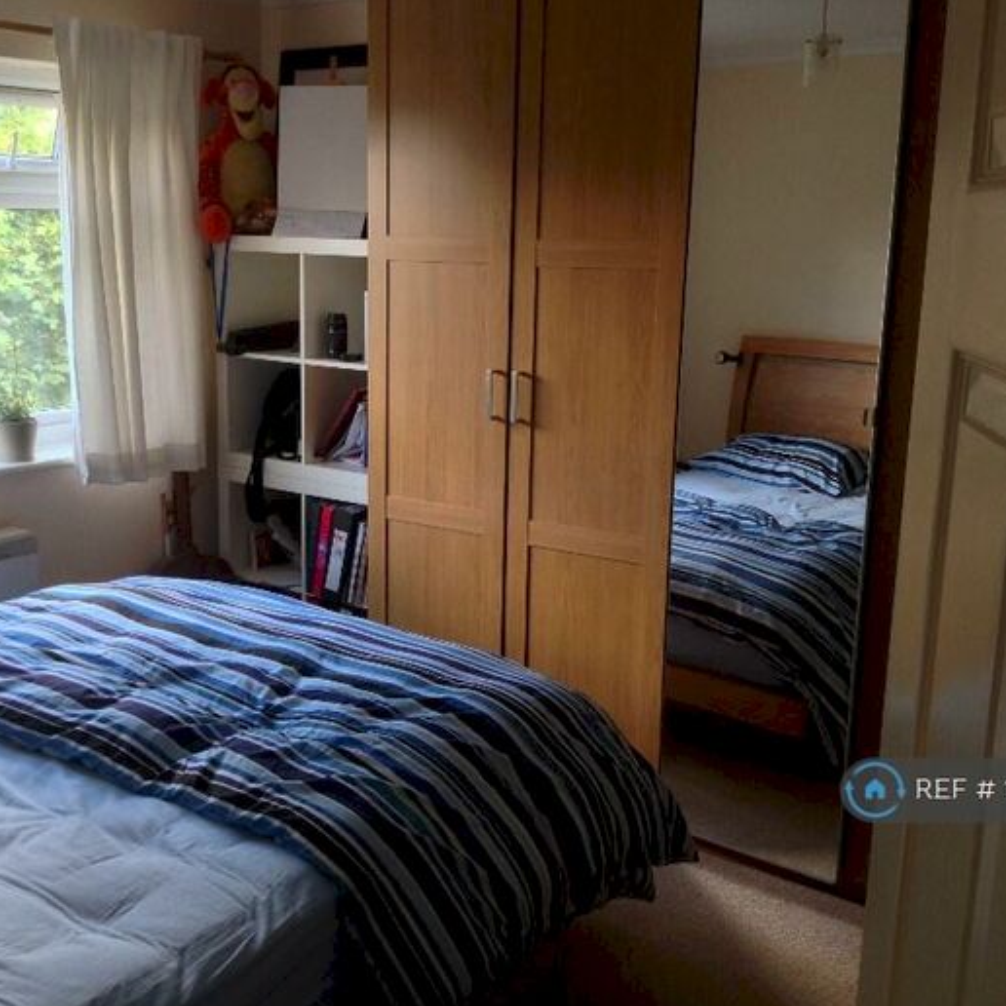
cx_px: 423
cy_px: 506
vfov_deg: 40.0
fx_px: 1381
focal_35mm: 42
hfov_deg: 39.9
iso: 50
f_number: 2.4
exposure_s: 1/30
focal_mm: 4.28
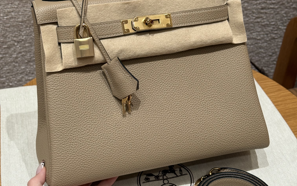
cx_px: 148
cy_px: 51
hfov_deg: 30.2
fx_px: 550
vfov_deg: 19.0
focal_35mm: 68
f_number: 1.78
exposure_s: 1/100
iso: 80
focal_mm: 6.76
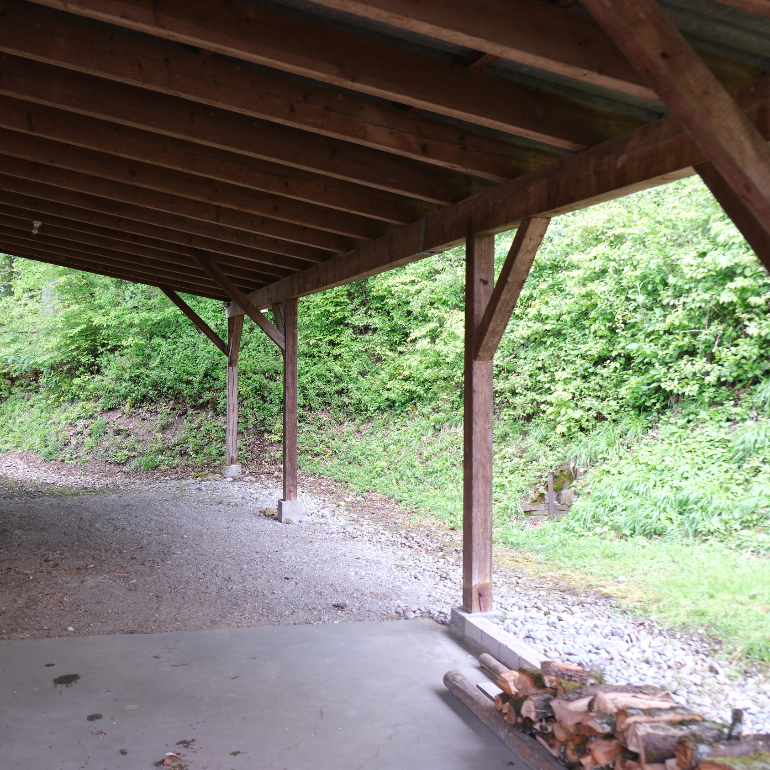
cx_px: 312
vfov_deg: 41.9
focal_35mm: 40
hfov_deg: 41.7
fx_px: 1007
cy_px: 388
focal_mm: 20.8
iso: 250
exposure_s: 1/28
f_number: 4
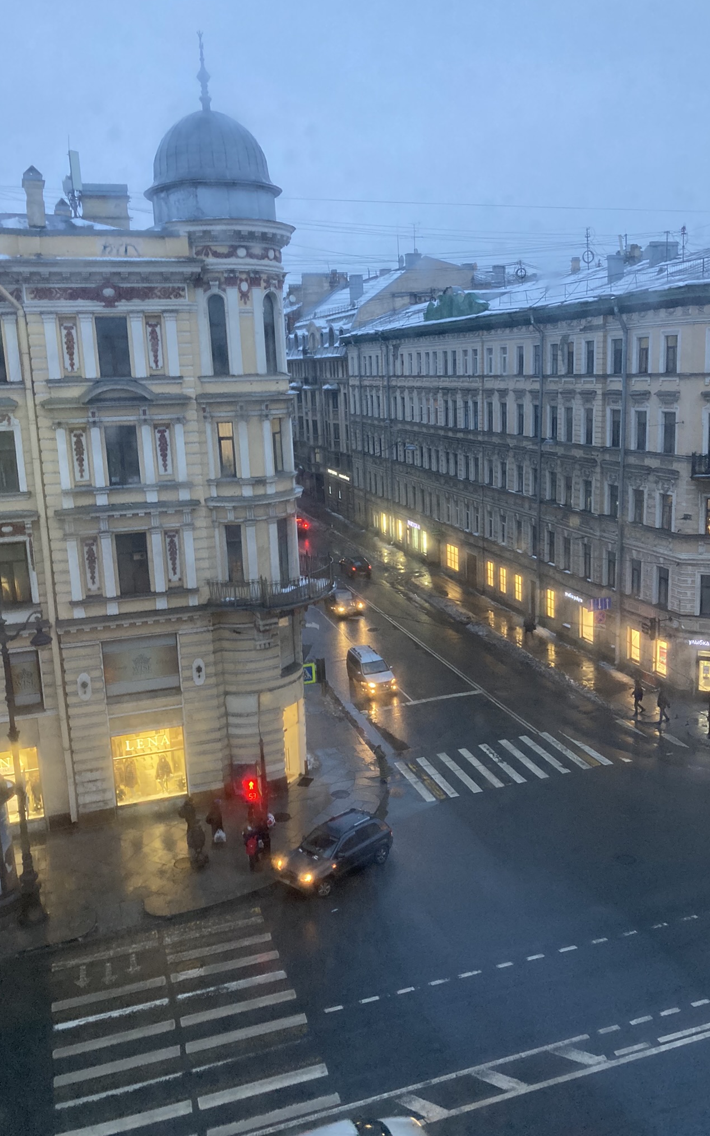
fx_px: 929
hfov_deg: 41.8
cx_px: 390
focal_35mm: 30
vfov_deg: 62.9
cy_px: 566
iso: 250
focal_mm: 3.99
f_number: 1.8
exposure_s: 1/60
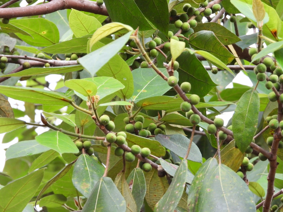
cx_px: 142
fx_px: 3107
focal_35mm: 380
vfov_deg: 3.9
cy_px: 106
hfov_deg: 5.2
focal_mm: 67.8
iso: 400
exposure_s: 1/100
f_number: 5
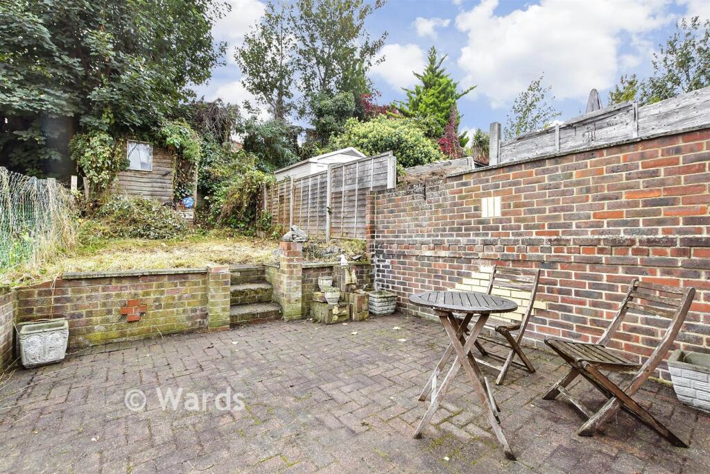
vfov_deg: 77.3
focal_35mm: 15
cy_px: 237
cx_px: 355
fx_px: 296
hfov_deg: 100.4
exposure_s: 1/100
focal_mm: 10
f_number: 8
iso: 800
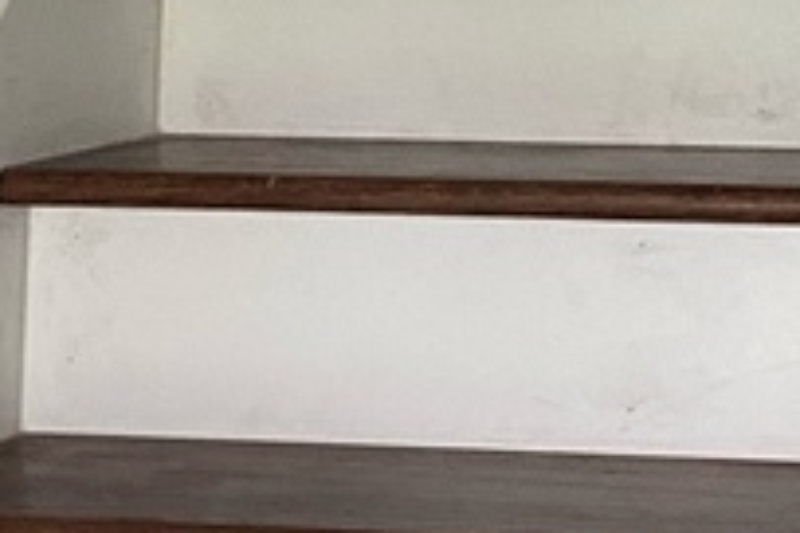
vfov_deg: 9.5
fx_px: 3178
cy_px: -55
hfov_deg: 14.0
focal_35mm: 143
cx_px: 918
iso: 200
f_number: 1.8
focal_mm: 4.25
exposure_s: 1/60
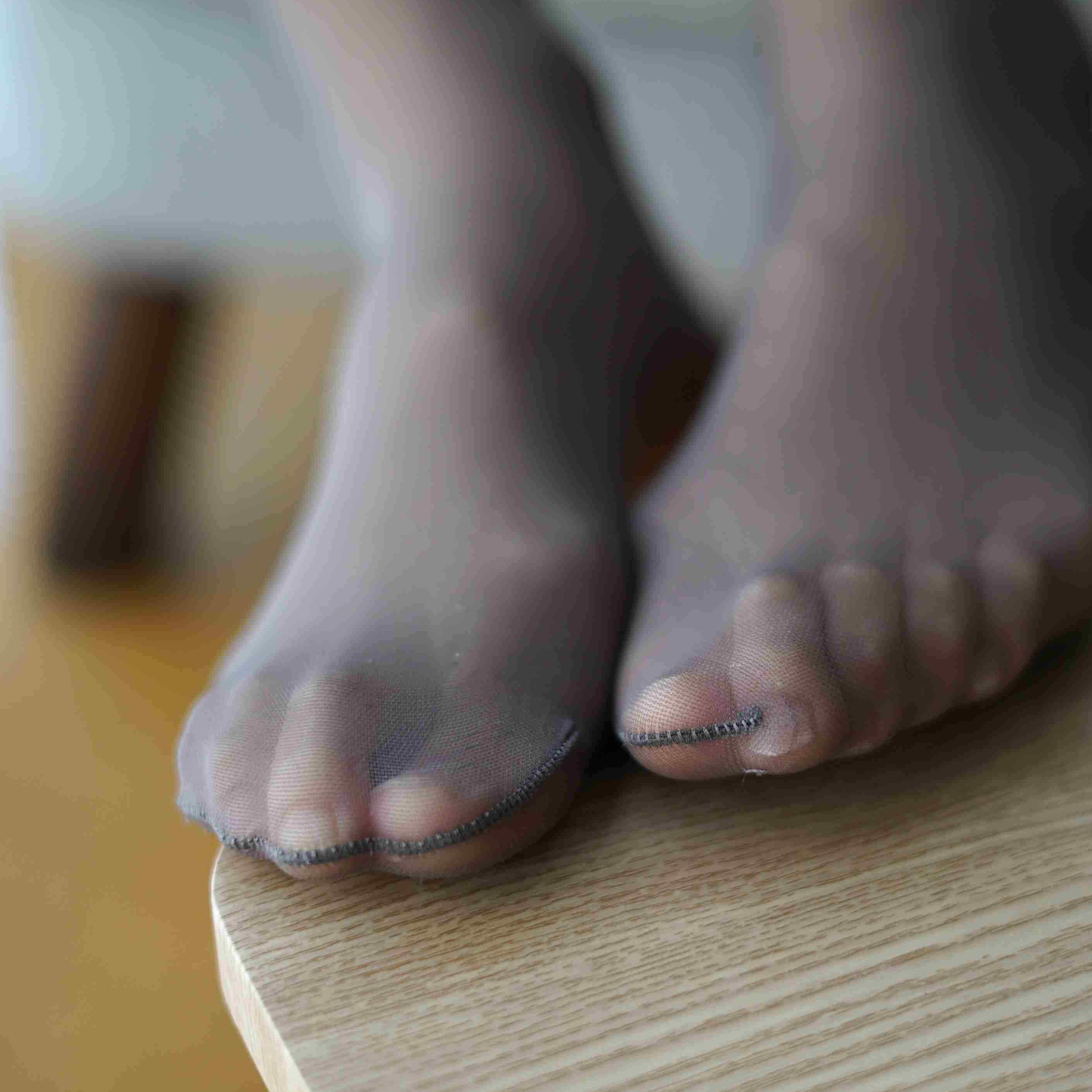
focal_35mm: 64
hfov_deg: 26.9
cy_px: 547
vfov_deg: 26.9
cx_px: 632
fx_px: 2284
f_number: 2
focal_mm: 50
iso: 320
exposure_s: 1/500
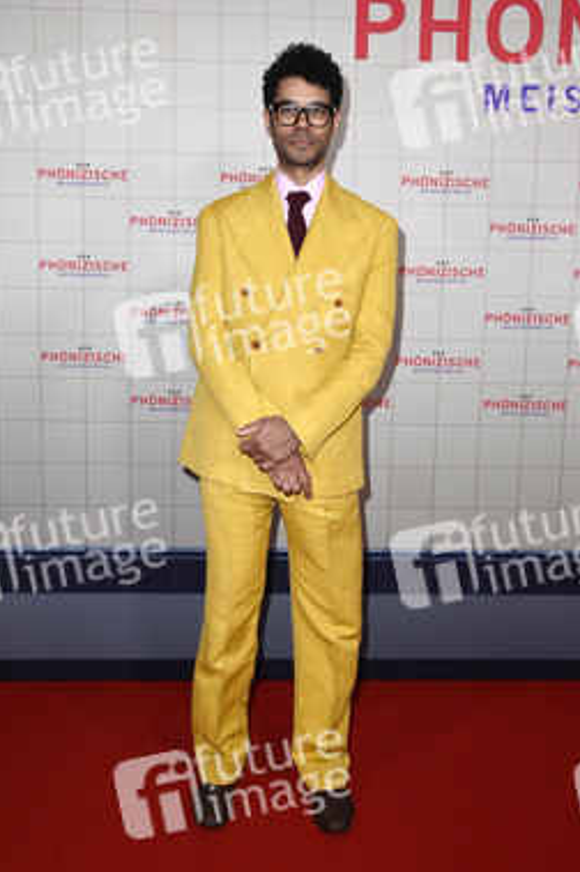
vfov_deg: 50.7
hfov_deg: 35.0
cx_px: 299
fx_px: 920
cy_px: 439
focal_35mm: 38
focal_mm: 36
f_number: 5.6
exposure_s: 1/250
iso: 500
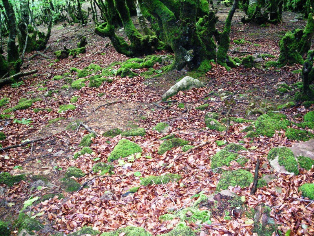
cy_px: 118
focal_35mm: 38
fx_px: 345
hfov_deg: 49.0
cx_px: 157
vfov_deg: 37.7
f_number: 3.2
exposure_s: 1/60
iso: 535
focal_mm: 6.3
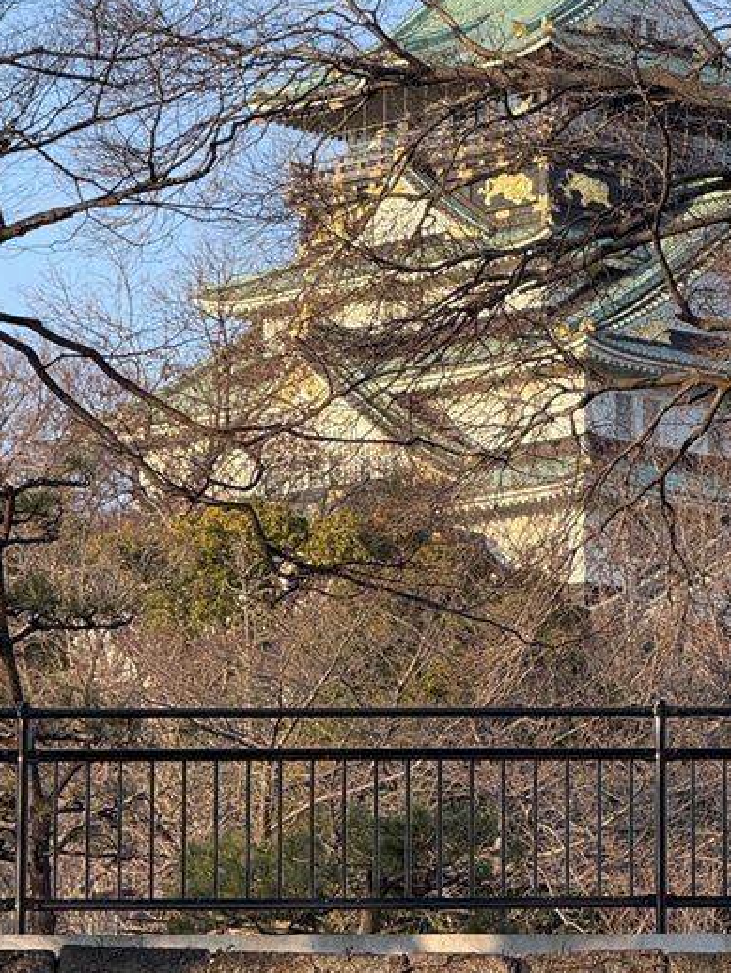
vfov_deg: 8.3
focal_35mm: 237
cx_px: 560
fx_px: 6668
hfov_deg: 6.3
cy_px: 401
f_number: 2.8
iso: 50
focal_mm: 15.66
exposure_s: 1/309
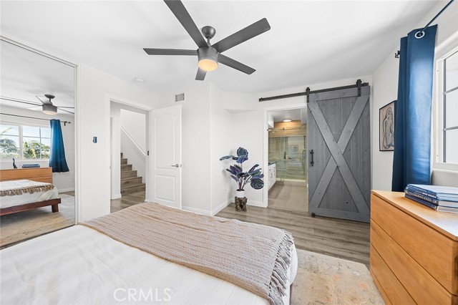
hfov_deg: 112.6
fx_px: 153
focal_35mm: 12
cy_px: 152
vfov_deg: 89.9
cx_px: 229
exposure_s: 1/10
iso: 1000
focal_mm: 12
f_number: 5
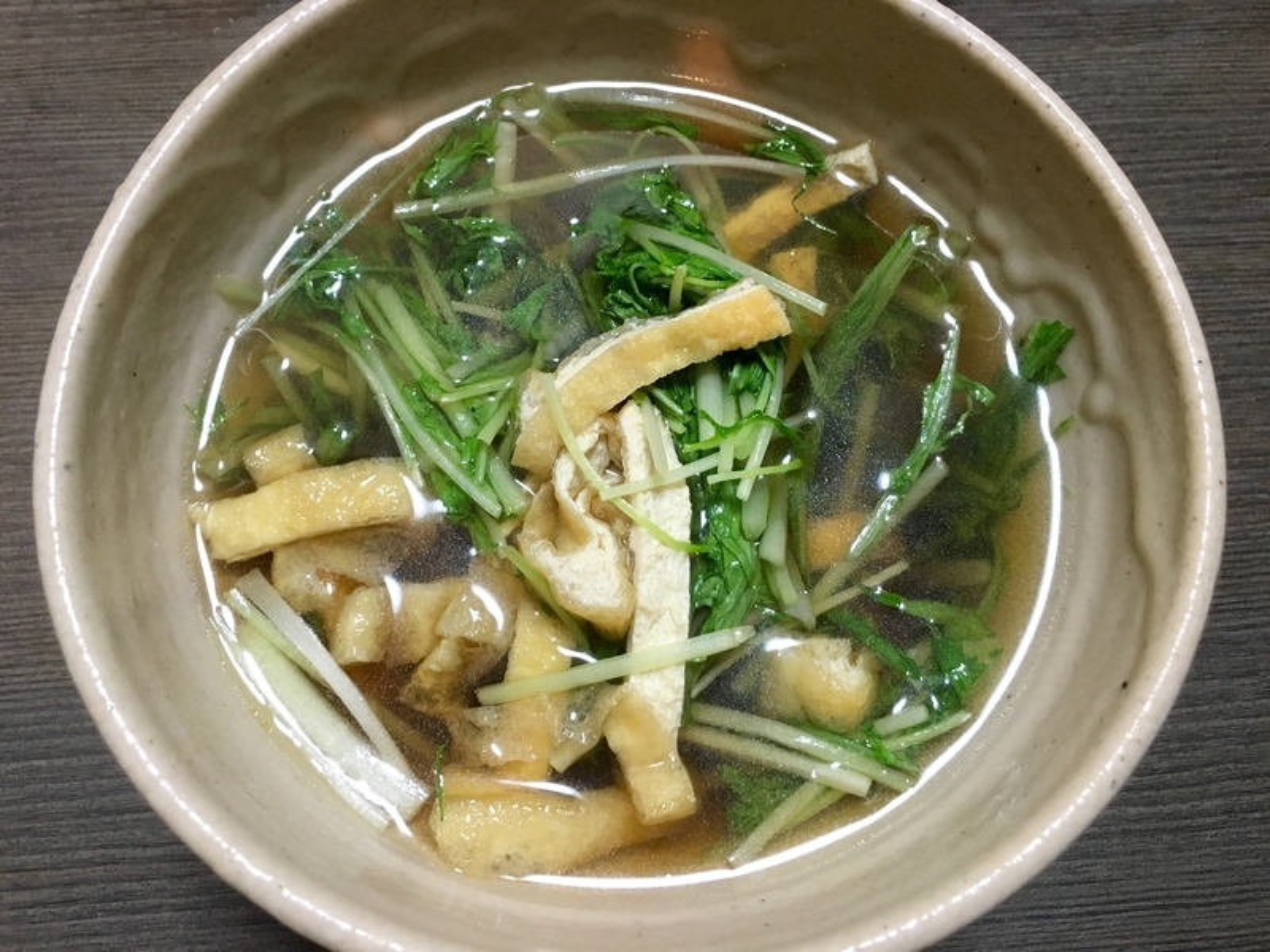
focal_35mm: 29
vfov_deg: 48.2
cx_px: 635
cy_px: 476
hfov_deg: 61.7
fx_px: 1064
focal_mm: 4.15
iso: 125
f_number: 2.2
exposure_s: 1/30
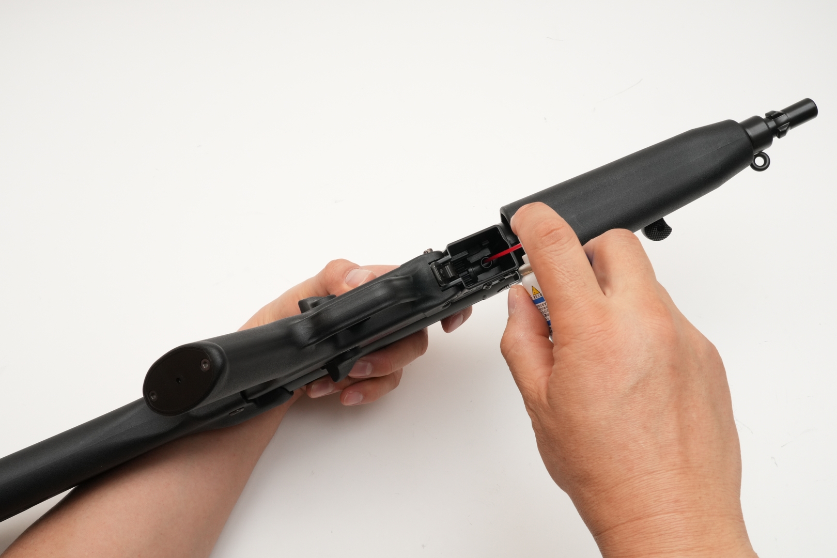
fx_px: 744
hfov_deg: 58.7
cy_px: 279
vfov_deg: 41.1
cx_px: 418
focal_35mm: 32
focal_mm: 32
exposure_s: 1/60
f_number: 22
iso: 1600
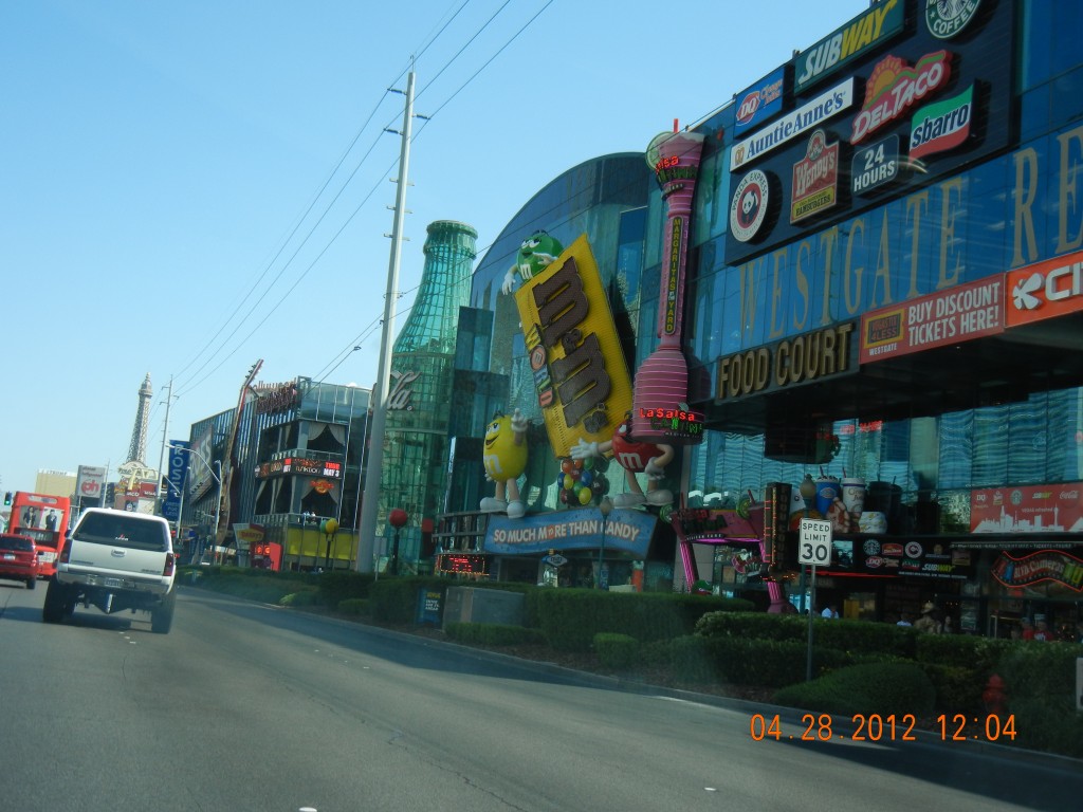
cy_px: 406
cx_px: 542
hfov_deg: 47.9
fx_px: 1220
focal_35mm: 39
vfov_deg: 36.8
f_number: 3.7
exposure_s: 1/650
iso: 160
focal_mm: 7.1
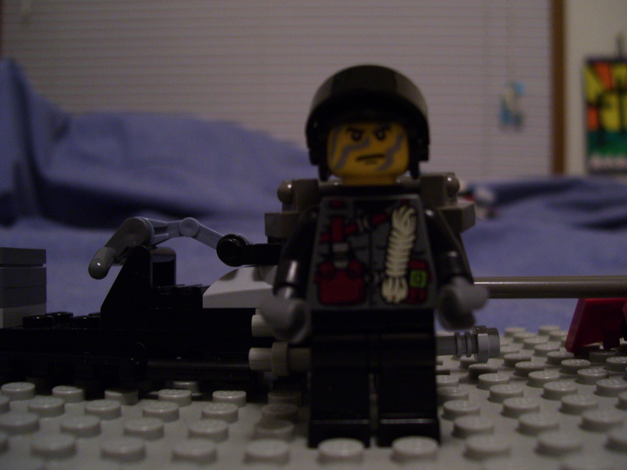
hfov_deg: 50.1
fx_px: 670
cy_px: 235
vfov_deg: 38.7
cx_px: 314
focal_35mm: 37
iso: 160
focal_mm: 6
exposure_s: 1/8
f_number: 2.7
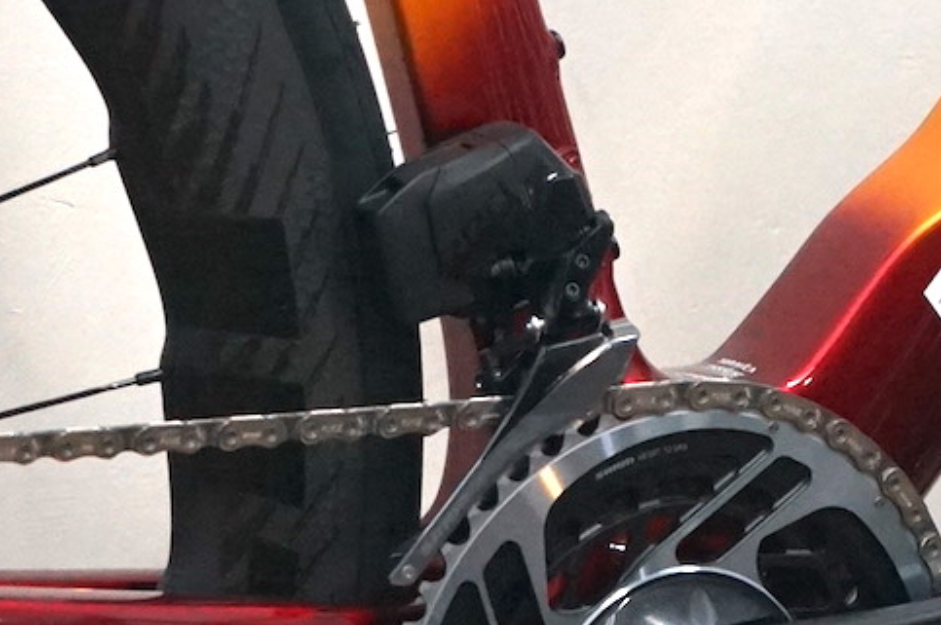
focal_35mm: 305
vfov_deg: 4.5
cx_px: 746
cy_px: -279
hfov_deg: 6.8
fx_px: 7964
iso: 2500
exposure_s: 1/160
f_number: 5.6
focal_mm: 64
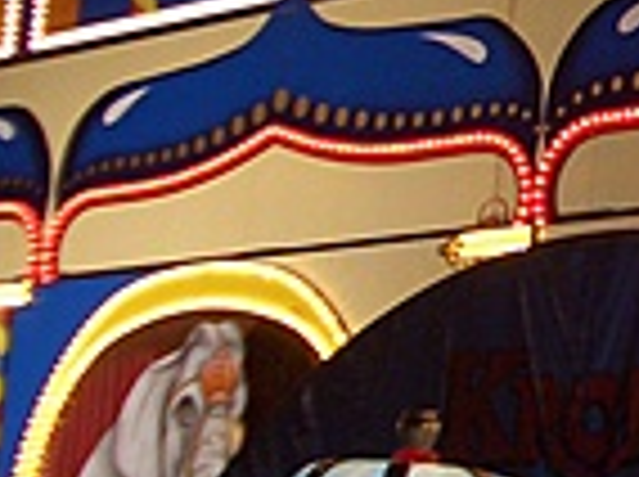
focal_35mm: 158
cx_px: 1238
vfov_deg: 9.3
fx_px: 2912
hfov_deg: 11.4
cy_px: 9
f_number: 2.6
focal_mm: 5.8
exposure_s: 1/10
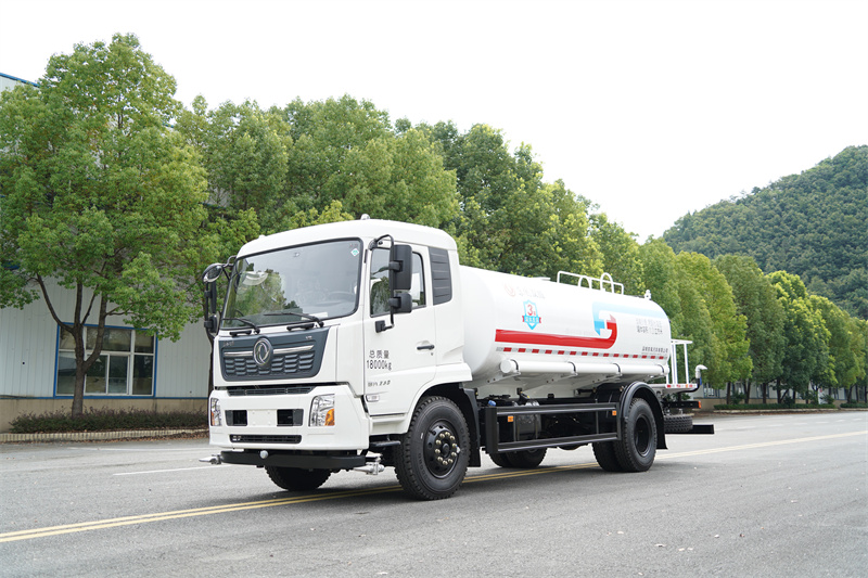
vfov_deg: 40.0
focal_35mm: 33
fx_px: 795
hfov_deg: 57.2
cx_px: 434
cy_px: 289
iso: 100
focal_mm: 33
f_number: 3.2
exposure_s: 1/640
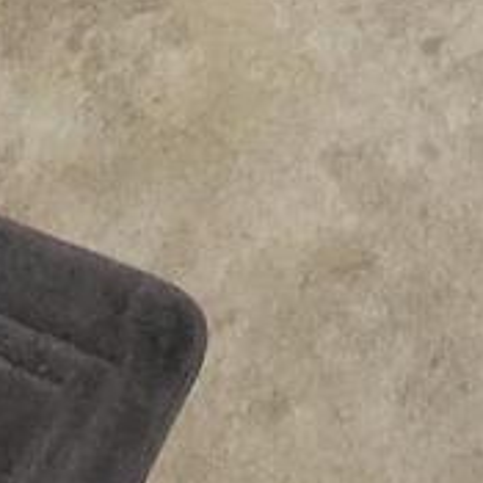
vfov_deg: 8.8
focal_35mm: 101
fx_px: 1594
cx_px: 627
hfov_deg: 16.3
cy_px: -1341
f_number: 2.2
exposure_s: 1/60
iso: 400
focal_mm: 1.74
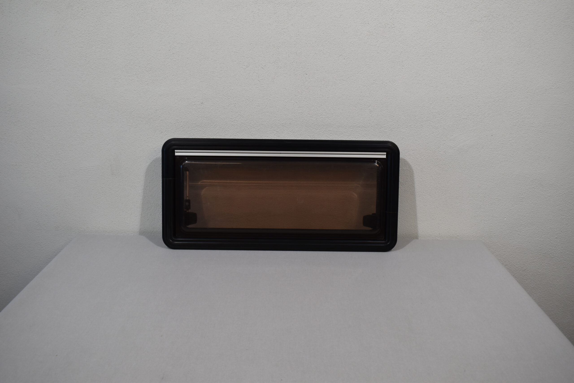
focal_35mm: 33
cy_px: 192
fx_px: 526
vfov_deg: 40.0
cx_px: 287
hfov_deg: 57.2
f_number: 5.6
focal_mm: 22
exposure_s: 1/125
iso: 360
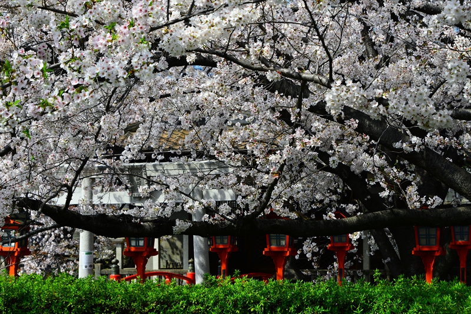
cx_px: 236
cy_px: 157
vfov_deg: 14.9
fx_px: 1204
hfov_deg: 22.1
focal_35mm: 92
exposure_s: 1/400
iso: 400
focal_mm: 92
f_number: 11
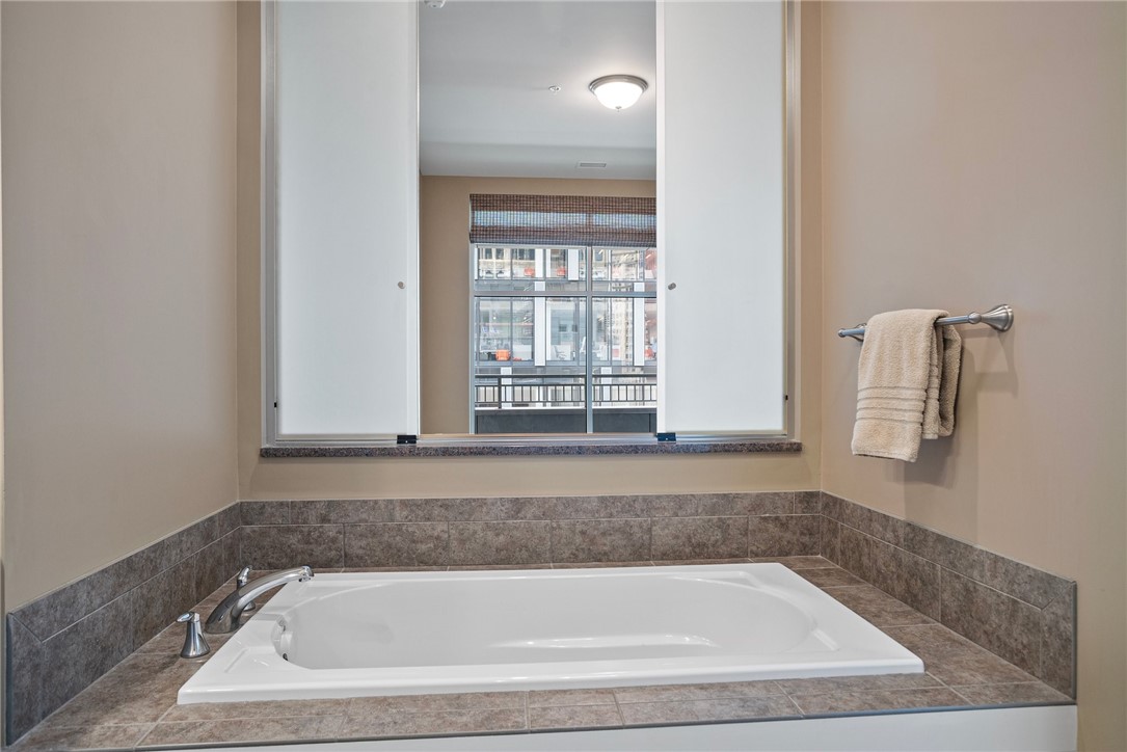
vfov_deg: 55.1
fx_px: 720
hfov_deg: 76.1
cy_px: 376
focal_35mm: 23
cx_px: 564
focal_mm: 23
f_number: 8
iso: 400
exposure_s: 1/4
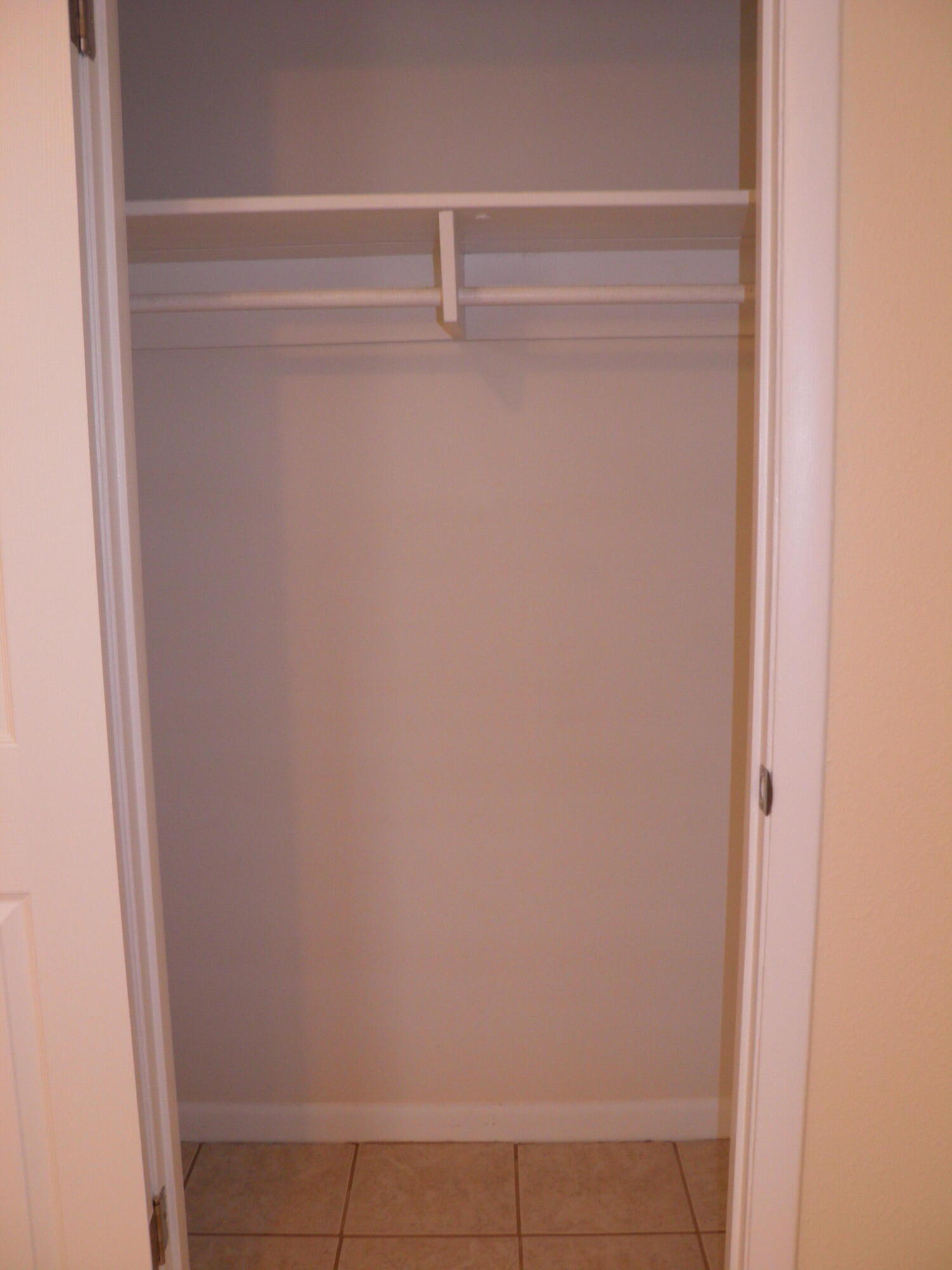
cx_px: 476
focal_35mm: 30
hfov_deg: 46.8
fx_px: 1100
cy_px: 635
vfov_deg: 60.0
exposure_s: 1/40
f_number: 3
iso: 100
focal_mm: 5.5
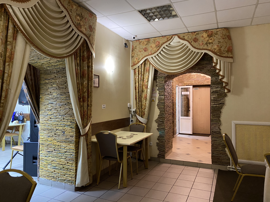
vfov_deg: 53.1
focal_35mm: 26
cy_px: 101
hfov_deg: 67.3
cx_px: 135
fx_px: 203
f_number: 1.8
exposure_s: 1/33
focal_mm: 4.25
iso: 400
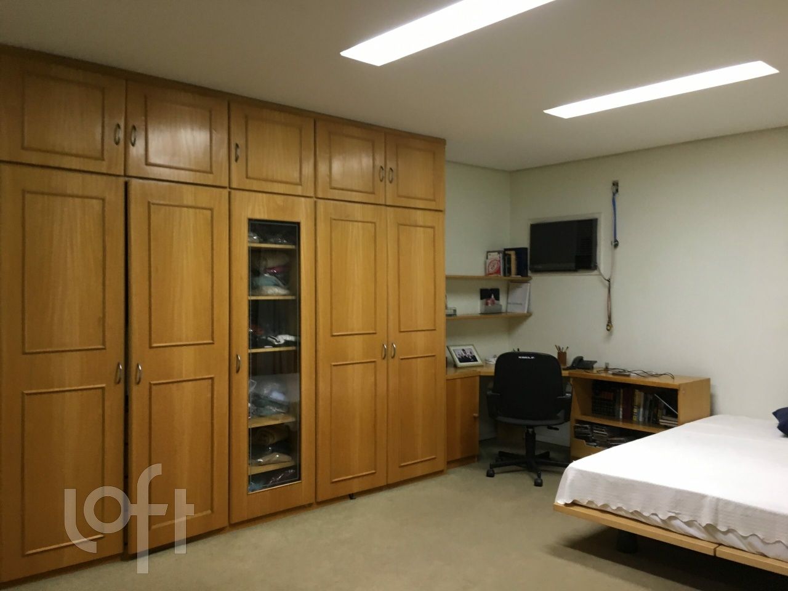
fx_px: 660
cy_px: 296
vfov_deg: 48.2
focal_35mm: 29
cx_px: 394
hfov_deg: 61.7
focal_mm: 4.15
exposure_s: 1/30
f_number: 2.2
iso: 100
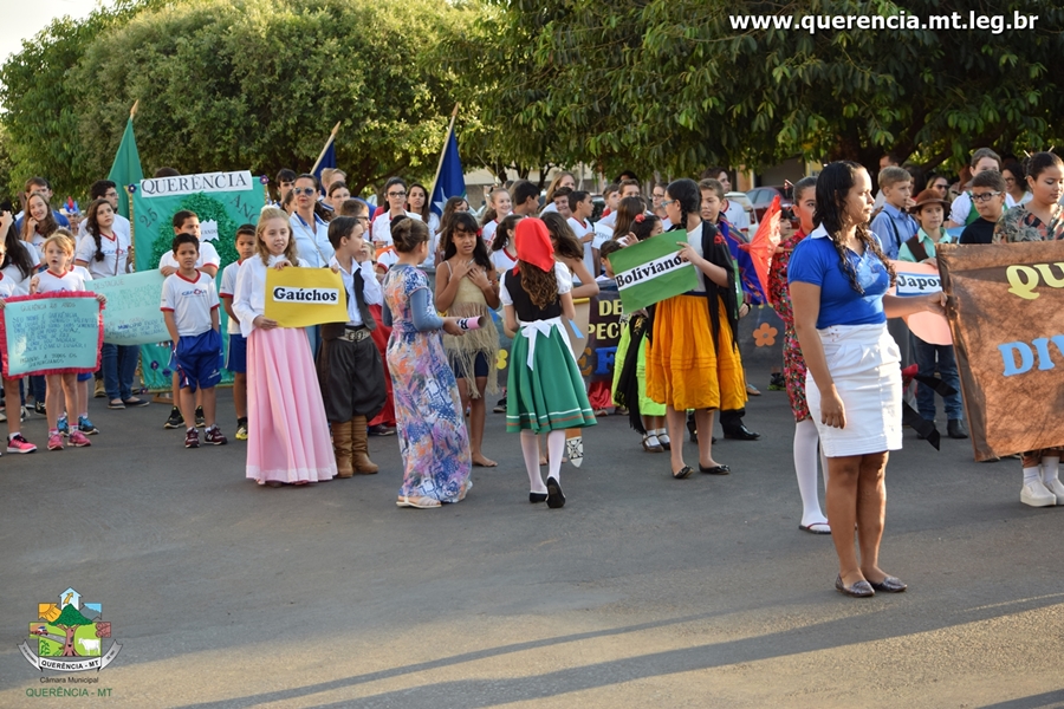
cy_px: 354
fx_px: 2438
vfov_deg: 16.6
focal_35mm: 82
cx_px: 532
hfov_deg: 24.6
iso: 100
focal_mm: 55
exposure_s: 1/200
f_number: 4.5
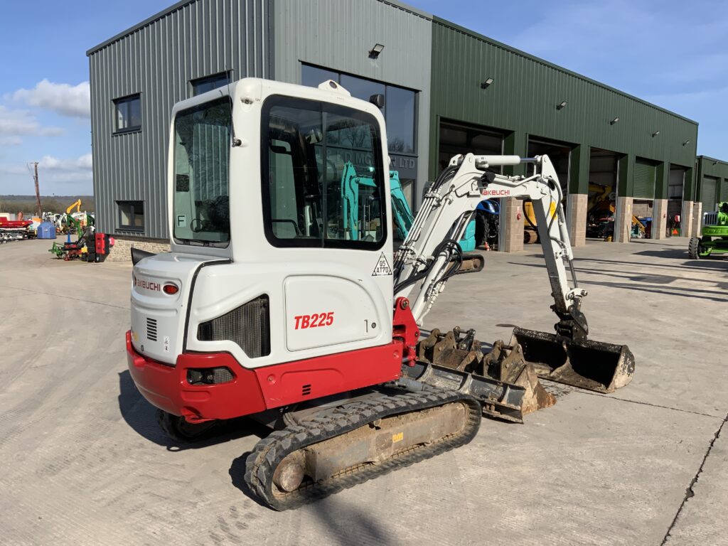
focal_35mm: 29
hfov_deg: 61.7
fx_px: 610
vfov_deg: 48.2
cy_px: 273
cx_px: 364
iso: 20
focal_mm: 3
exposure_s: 1/2801
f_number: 1.8
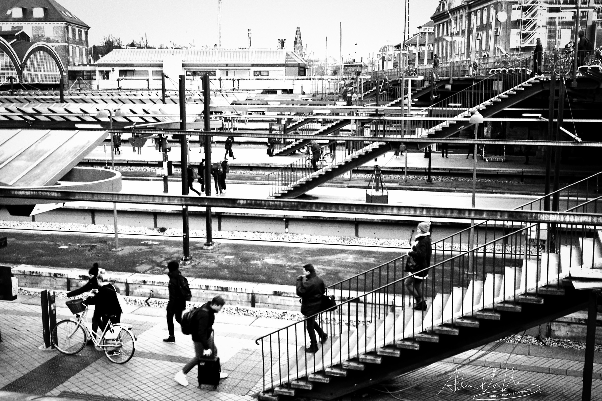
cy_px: 200
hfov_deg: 46.4
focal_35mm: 42
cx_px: 301
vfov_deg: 31.9
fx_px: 702
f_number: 3.2
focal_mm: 28
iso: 400
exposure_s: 1/60
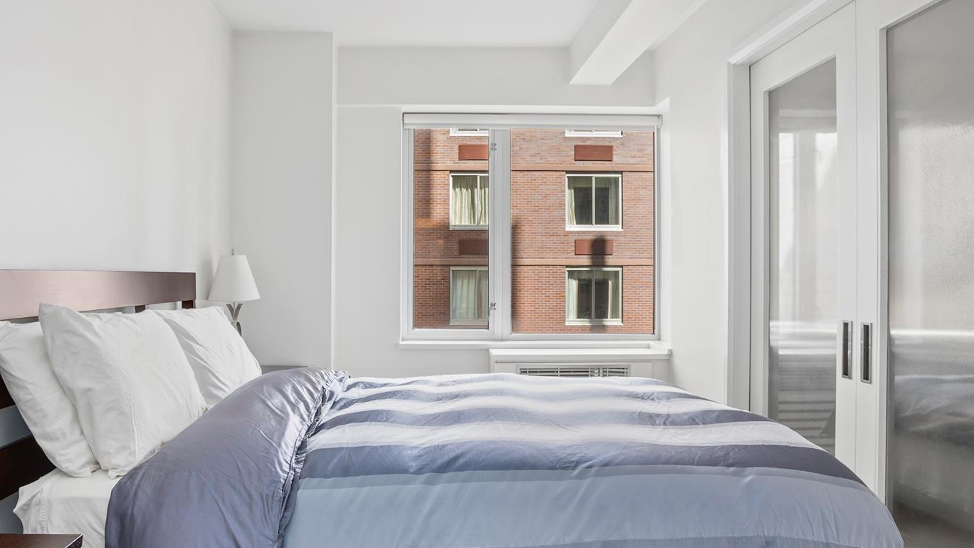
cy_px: 279
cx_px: 424
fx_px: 646
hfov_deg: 73.7
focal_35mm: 25
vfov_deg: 46.0
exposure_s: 1/2
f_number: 8
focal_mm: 17
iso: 100
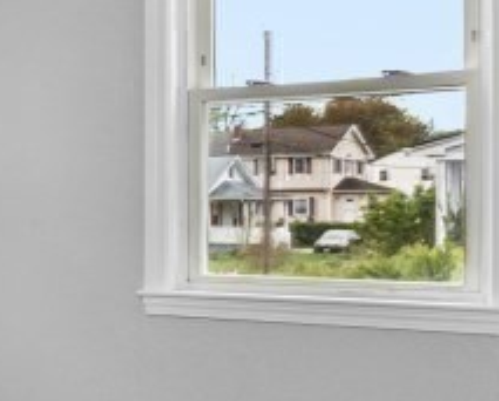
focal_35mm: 76
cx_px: -316
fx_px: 1124
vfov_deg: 20.2
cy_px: 218
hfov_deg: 20.2
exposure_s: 1/80
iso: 500
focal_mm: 10
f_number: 5.6
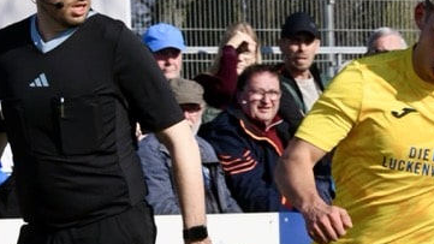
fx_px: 7054
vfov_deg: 2.0
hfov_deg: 3.5
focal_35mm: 613
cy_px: 284
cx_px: 602
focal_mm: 165
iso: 2500
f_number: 18
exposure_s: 1/1600
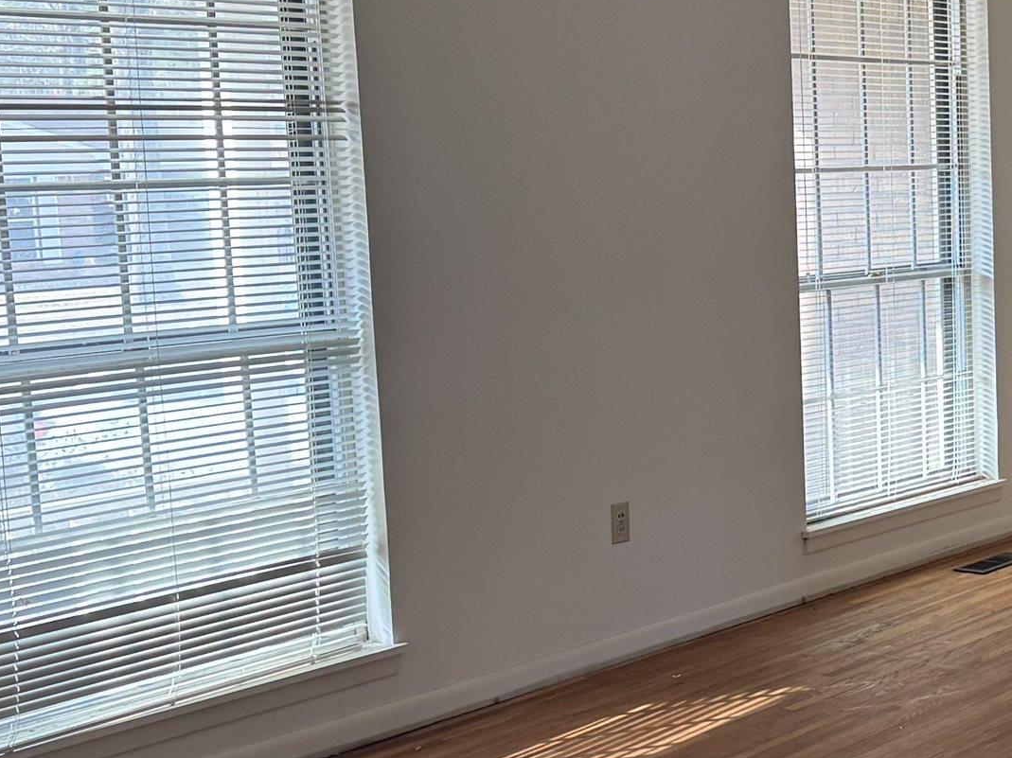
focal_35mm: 69
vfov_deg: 21.3
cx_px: 1057
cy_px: 442
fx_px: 2017
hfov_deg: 26.4
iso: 125
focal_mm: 6.76
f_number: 1.78
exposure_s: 1/121
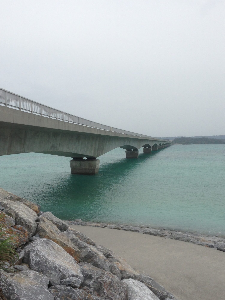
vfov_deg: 44.7
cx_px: 108
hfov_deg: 34.4
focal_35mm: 42
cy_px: 169
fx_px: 364
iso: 50
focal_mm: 4.13
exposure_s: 1/1642
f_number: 2.4
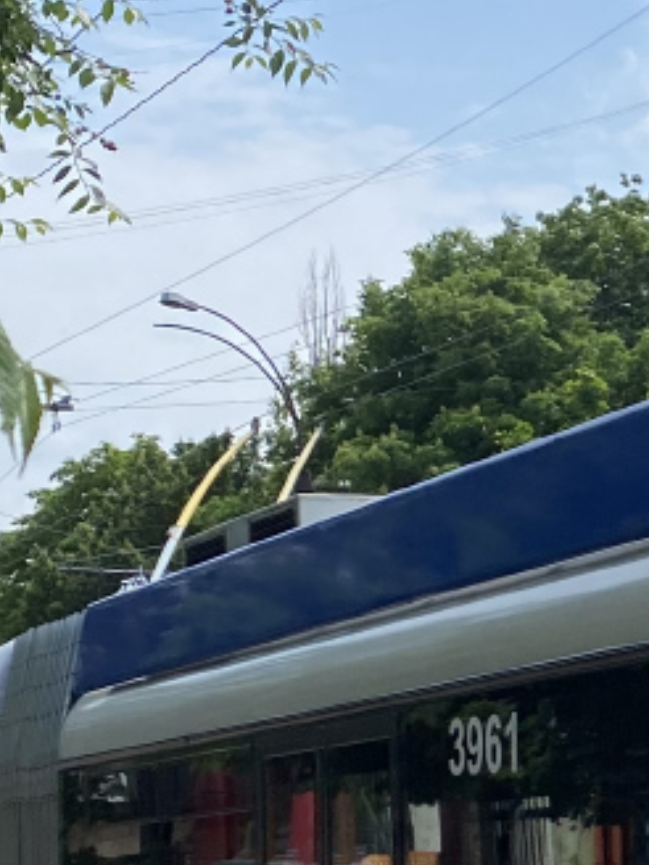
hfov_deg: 13.4
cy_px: 657
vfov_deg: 18.9
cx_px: 1012
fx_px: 2575
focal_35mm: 103
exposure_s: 1/4274
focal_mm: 4.25
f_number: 1.8
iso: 32
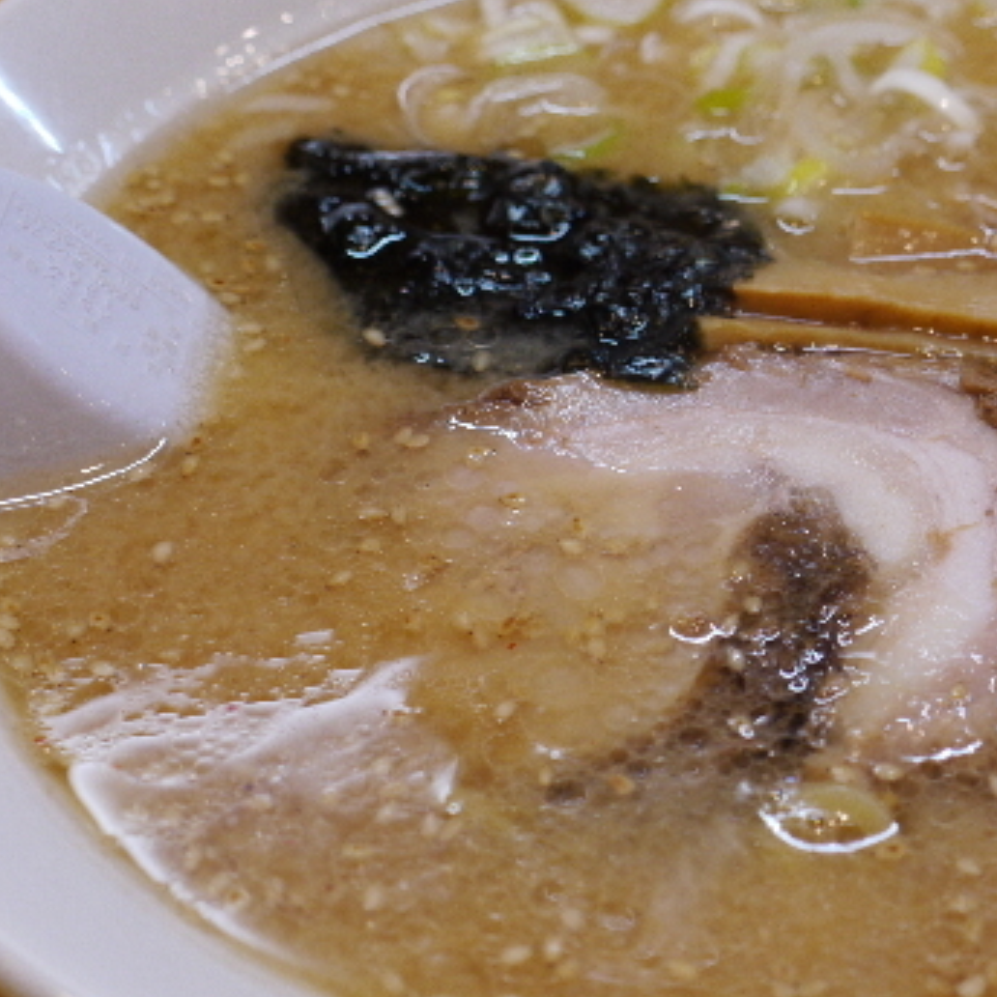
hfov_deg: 22.2
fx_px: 2509
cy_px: 525
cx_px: 783
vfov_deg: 22.5
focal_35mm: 77
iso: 400
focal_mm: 25
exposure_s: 1/20
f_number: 4.9
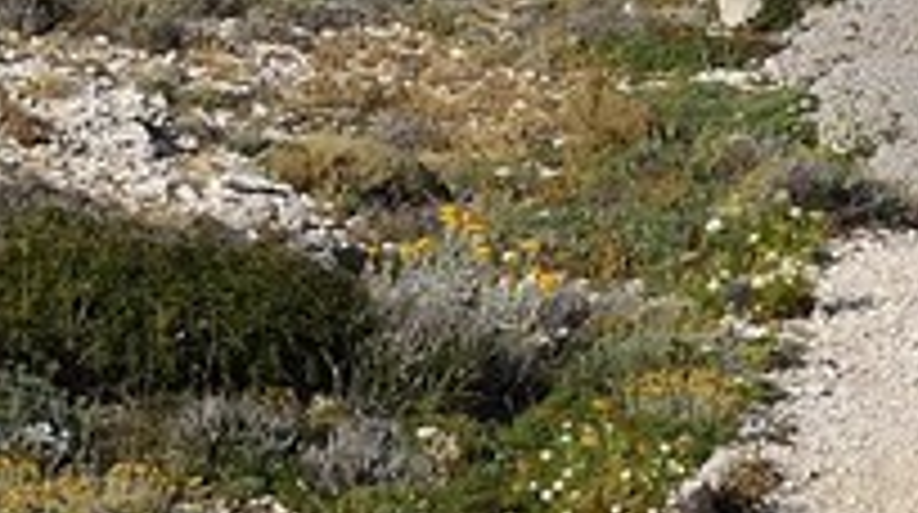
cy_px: -1102
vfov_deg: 4.7
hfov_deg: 8.1
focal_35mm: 247
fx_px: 6003
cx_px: 2218
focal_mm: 30
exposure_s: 1/250
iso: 200
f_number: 14
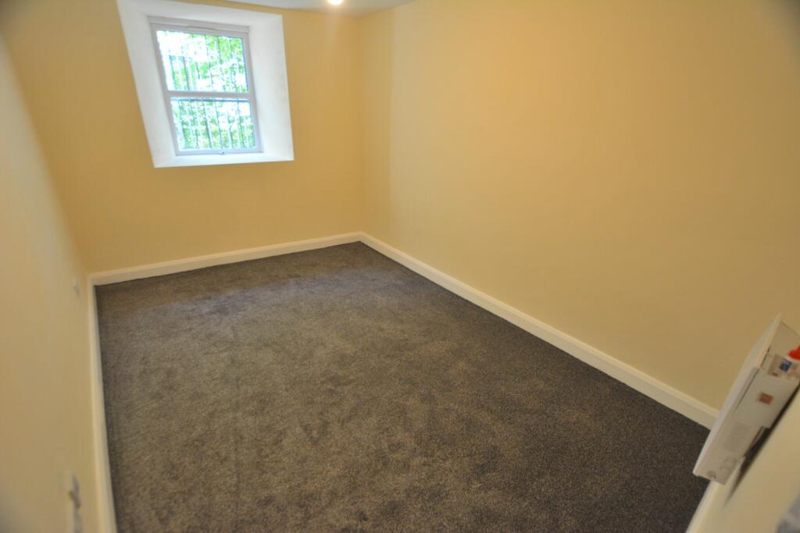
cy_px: 266
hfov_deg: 100.4
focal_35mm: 15
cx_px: 400
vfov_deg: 77.3
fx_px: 333
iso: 720
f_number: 4
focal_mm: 10
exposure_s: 1/60
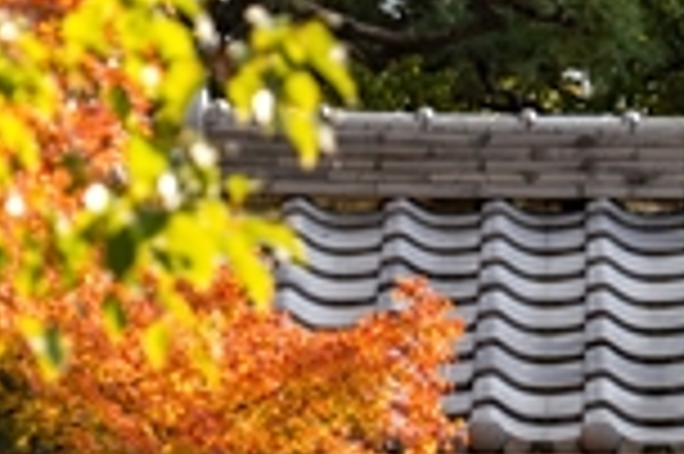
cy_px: 587
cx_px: 536
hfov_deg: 5.4
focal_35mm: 385
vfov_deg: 3.6
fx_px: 7307
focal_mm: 146
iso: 160
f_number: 5.6
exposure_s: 1/200
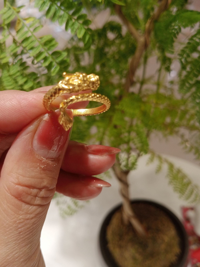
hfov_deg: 49.7
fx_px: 216
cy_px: 134
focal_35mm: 28
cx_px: 100
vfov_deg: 63.4
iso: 115
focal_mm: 4.05
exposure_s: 1/169
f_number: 1.8
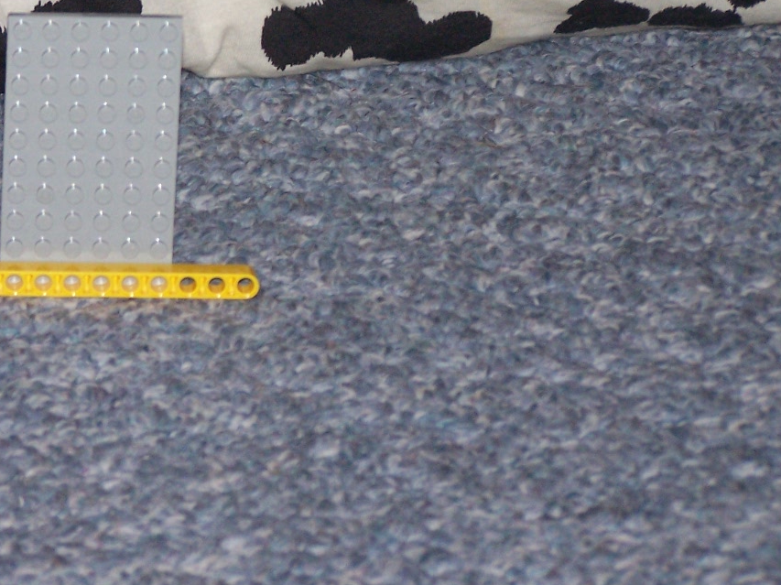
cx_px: 133
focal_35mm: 233
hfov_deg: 8.5
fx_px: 5255
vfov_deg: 6.4
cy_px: 89
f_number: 3.2
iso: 140
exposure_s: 1/90
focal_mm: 21.2
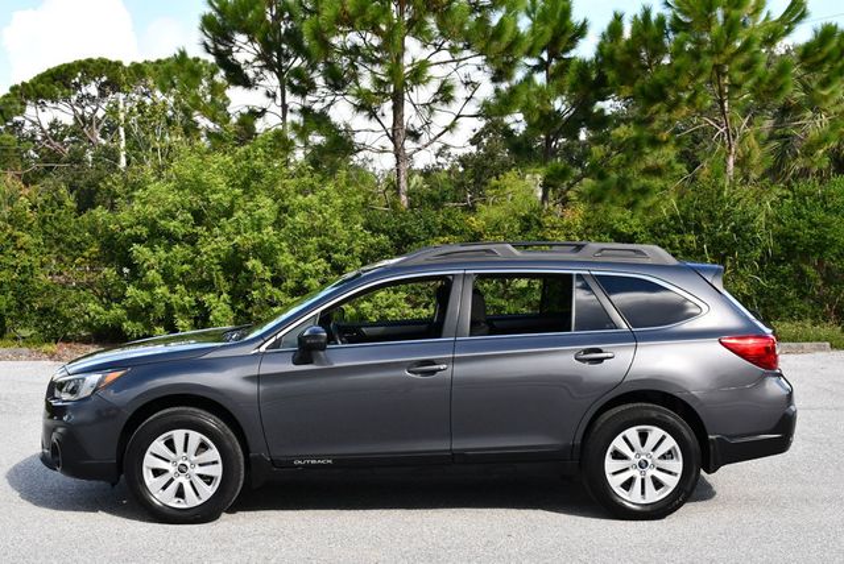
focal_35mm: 50
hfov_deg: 39.6
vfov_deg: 27.0
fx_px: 1173
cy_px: 282
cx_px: 422
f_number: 7.1
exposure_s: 1/250
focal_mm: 25
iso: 200
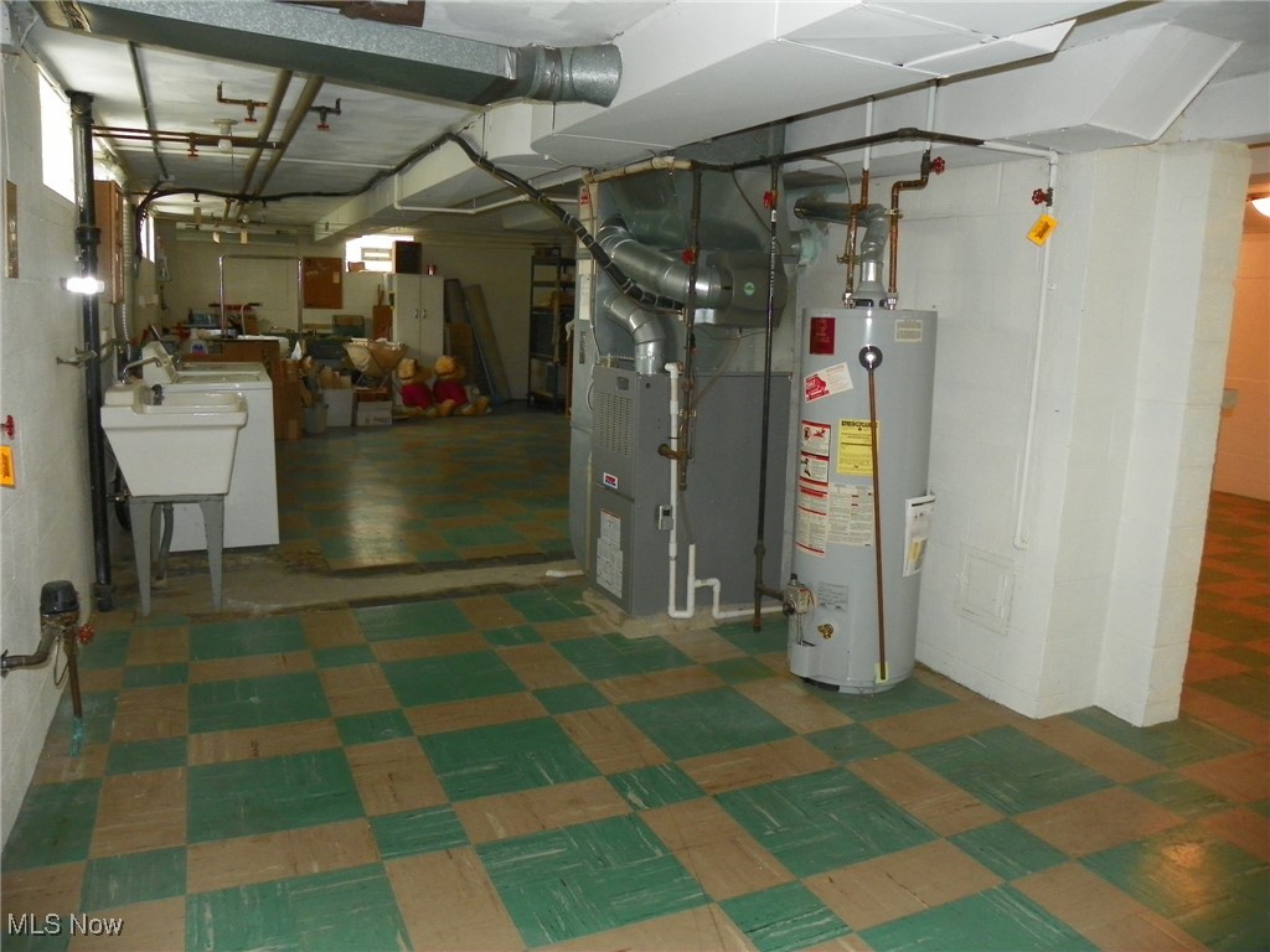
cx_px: 635
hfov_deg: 67.3
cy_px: 476
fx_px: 954
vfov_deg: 53.1
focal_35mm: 26
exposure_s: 1/30
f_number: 2.8
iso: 200
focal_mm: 4.6
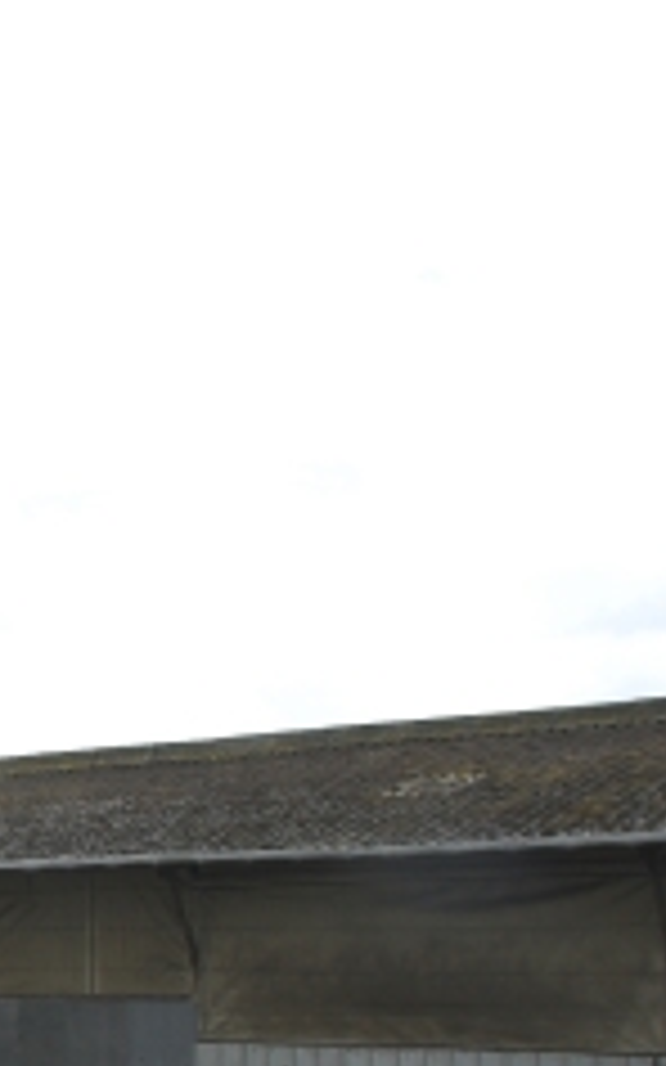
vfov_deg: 28.6
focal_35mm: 69
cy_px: 958
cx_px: -893
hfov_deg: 13.9
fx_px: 2005
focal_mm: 14
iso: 100
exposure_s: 1/100
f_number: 9
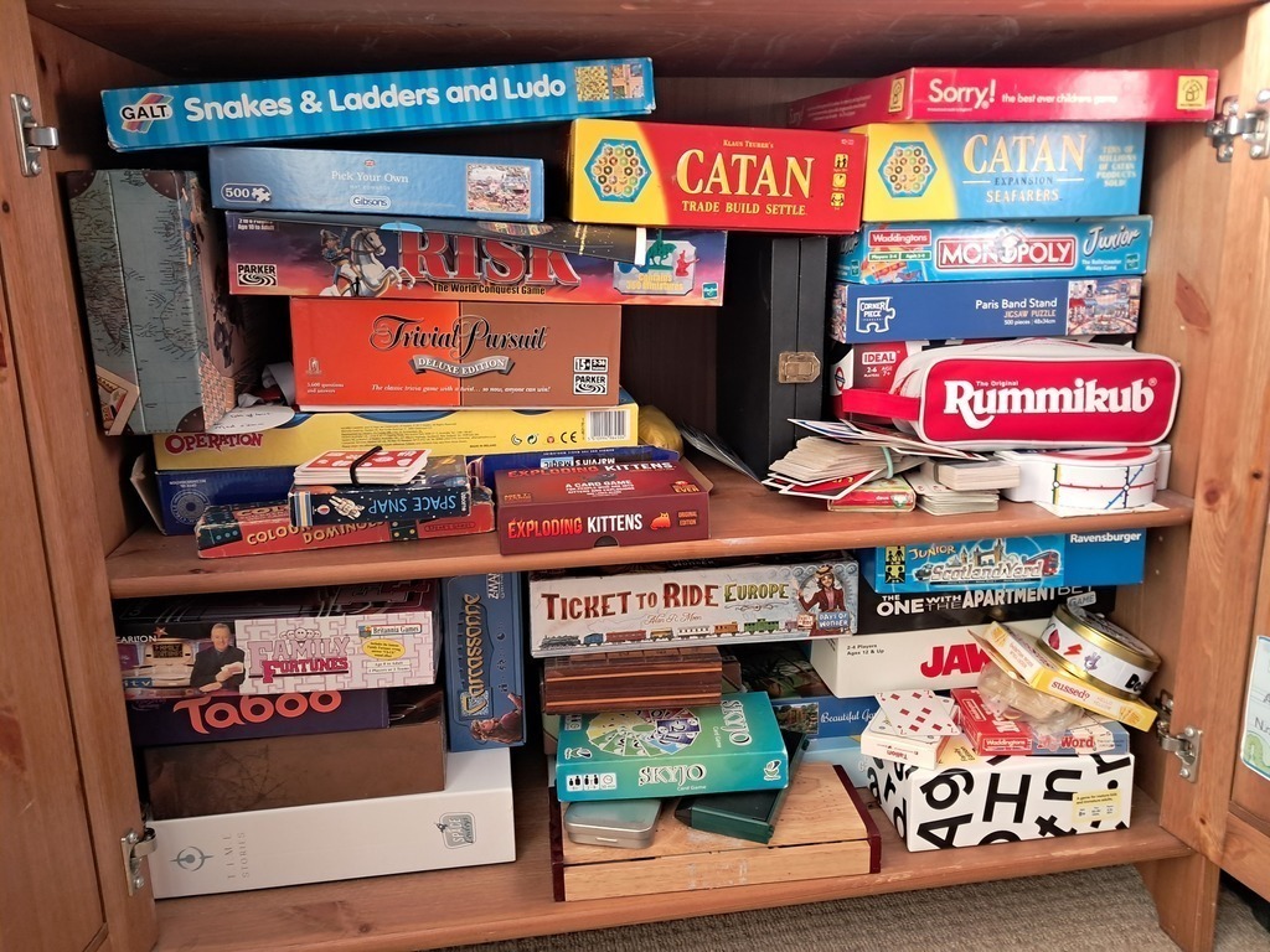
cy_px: 476
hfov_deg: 65.3
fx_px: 991
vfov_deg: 51.4
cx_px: 635
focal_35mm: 27
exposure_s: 1/60
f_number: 1.8
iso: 200
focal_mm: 4
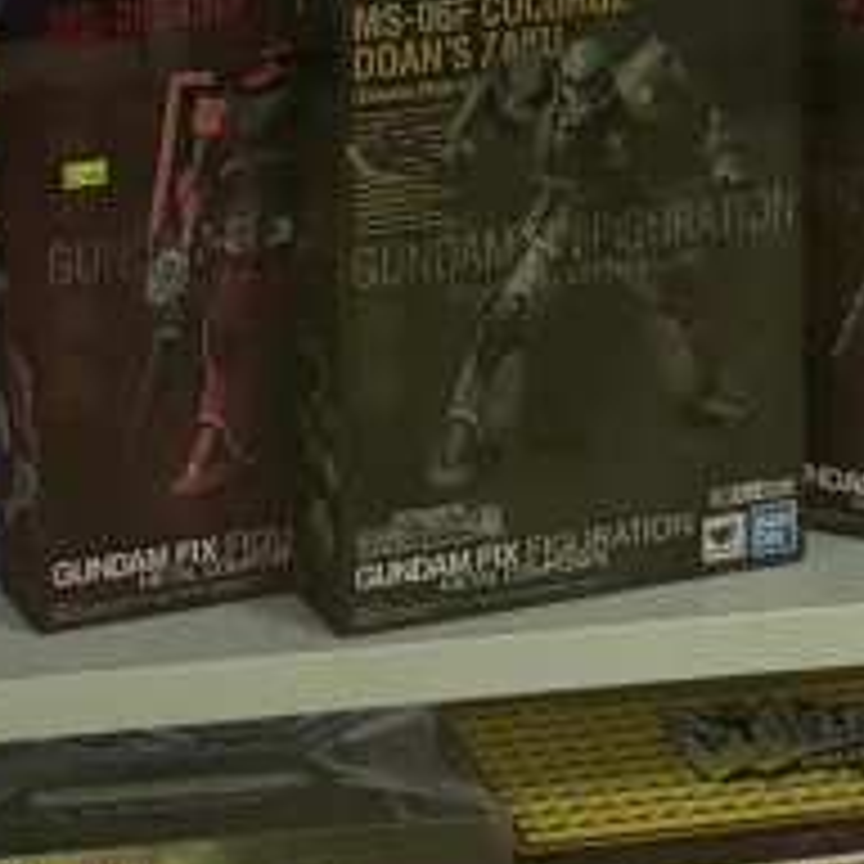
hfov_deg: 10.9
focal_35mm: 159
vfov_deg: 10.2
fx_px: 4490
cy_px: -796
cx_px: 135
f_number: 1.78
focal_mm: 6.76
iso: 320
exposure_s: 1/100
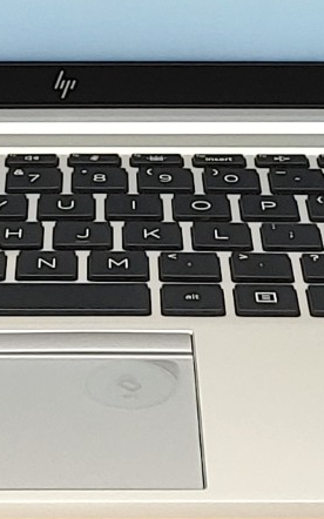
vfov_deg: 13.0
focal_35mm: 159
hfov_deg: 8.2
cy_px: -14
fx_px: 2248
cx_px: 83
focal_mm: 4.36
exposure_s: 1/86
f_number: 1.8
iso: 50
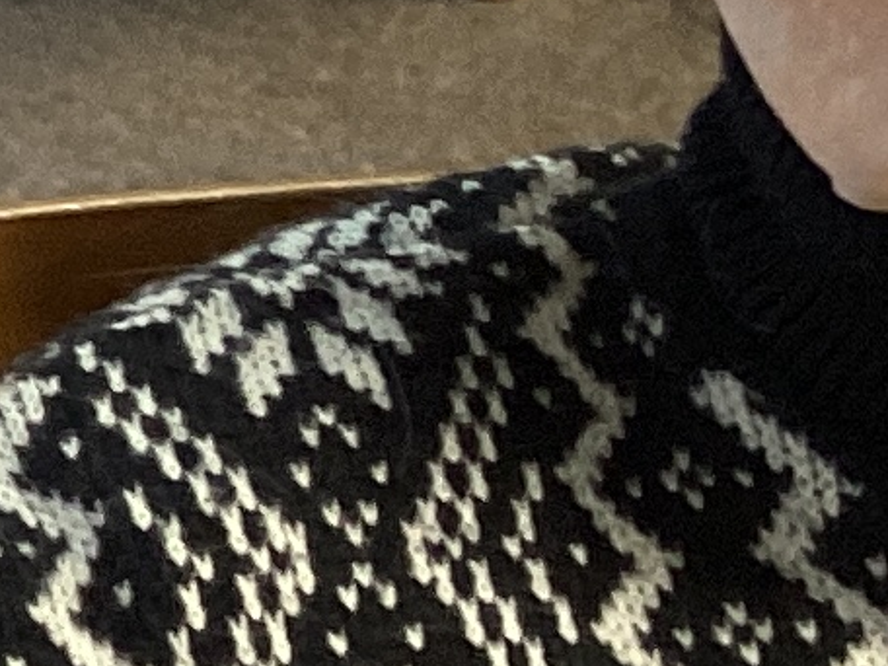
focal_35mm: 222
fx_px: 5695
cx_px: -1042
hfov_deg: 8.4
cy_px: 504
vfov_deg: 6.7
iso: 125
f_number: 2.4
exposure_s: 1/50
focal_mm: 3.3
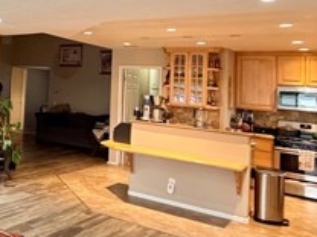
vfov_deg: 32.9
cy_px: 56
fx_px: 394
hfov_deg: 37.2
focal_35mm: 43
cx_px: -27
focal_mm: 2.22
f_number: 2.2
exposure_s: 1/60
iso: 800
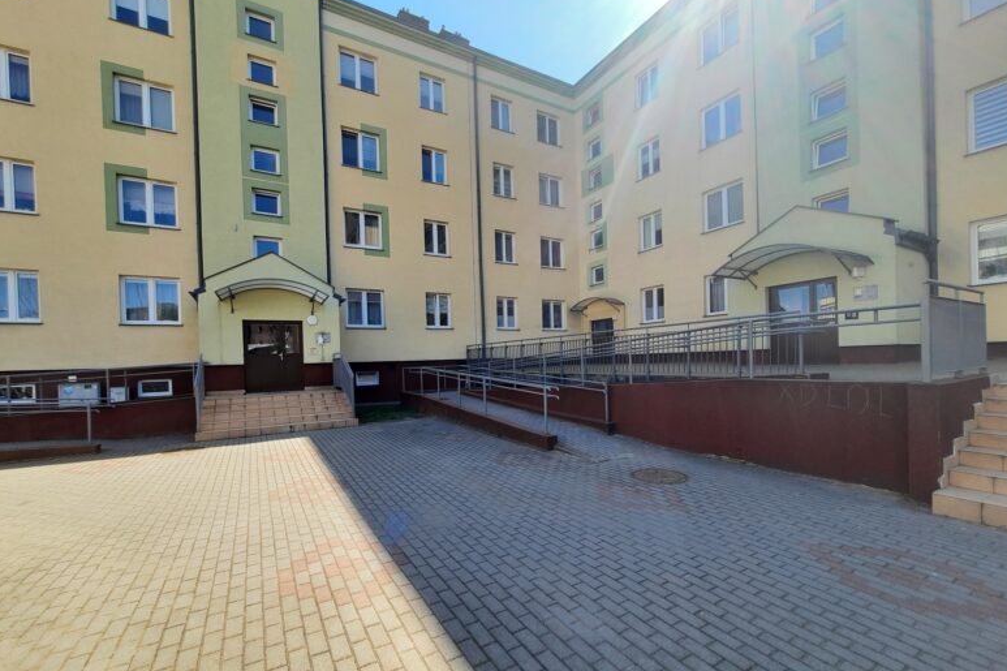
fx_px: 392
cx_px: 498
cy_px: 353
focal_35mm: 14
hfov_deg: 104.3
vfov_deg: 81.1
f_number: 2.2
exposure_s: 1/263
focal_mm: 1.74
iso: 40
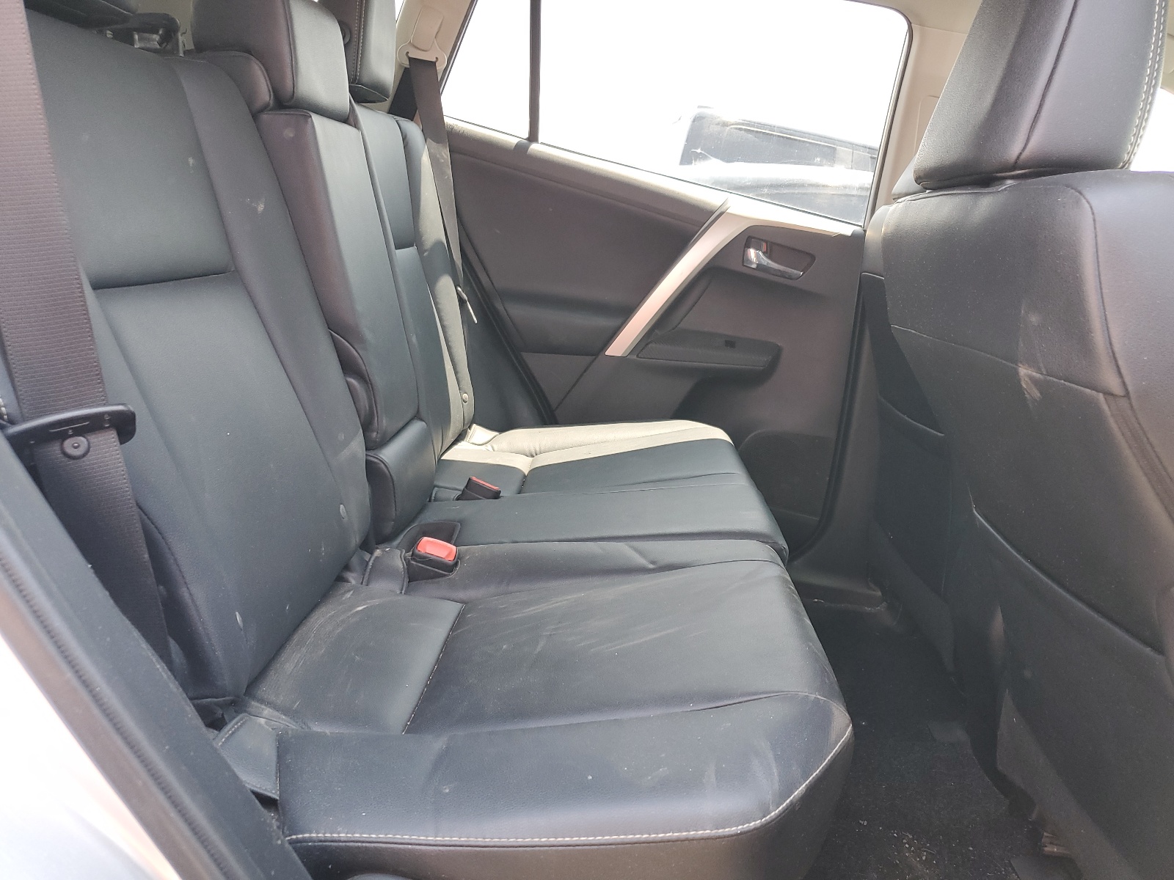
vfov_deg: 53.1
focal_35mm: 26
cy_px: 440
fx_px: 882
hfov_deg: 67.3
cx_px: 587
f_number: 1.5
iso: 65
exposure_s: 1/120
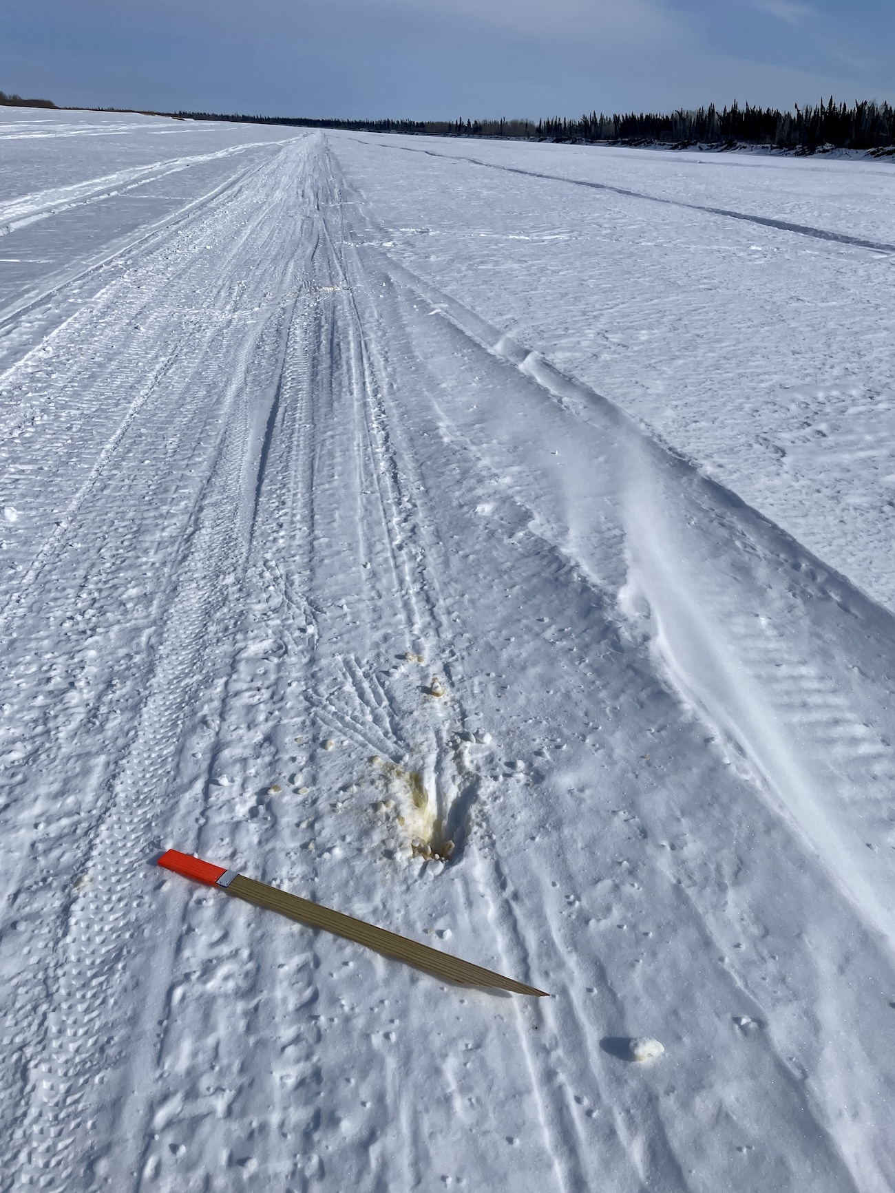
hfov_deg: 53.1
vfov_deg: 67.3
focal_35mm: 26
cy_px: 596
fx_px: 896
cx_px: 448
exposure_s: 1/14925
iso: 32
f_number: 1.6
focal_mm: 4.2
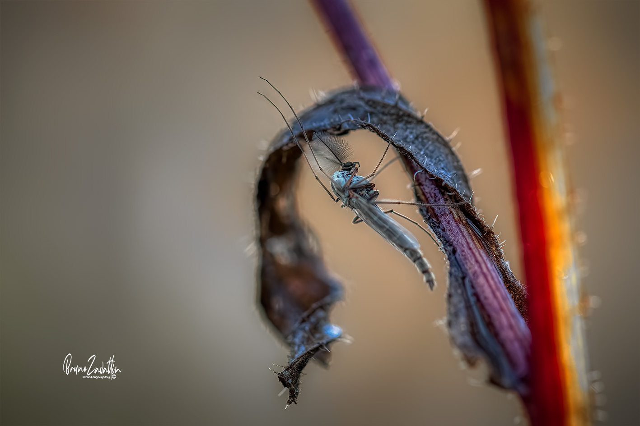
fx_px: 1867
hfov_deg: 19.5
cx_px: 320
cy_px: 213
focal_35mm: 105
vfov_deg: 13.0
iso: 320
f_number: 8
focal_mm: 105
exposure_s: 1/125
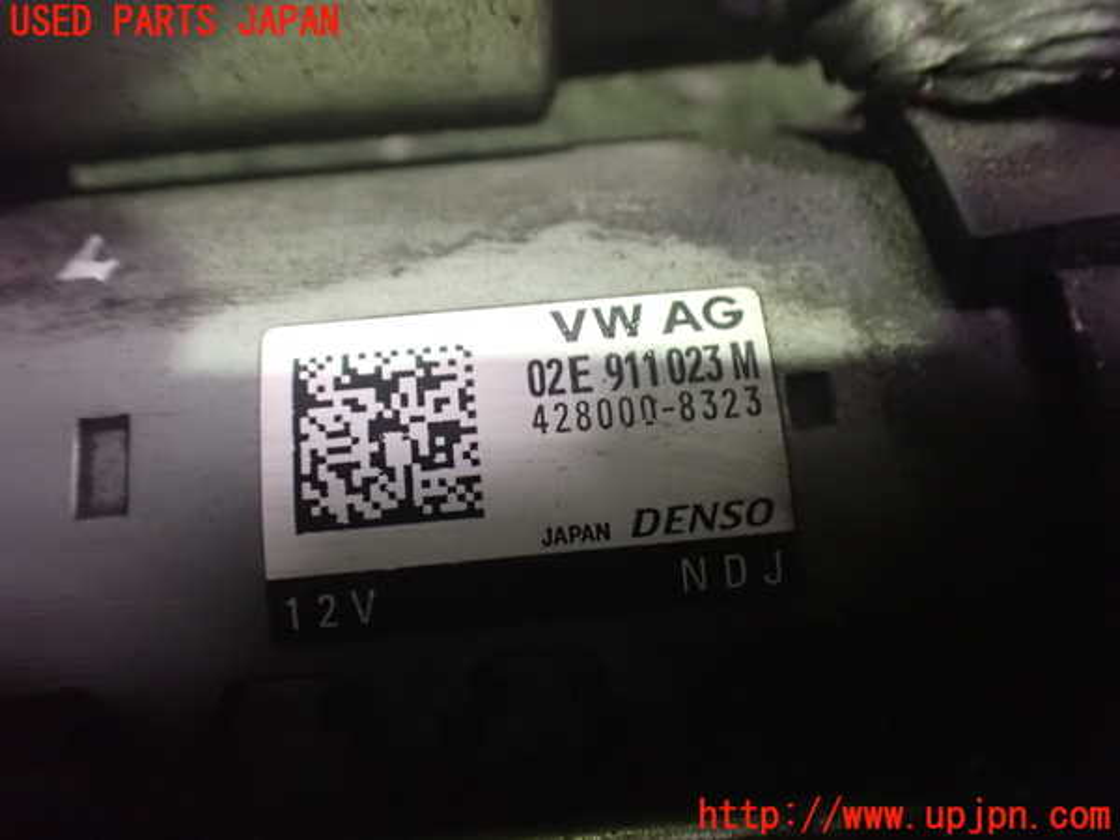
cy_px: 420
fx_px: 971
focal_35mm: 30
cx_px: 560
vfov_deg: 46.8
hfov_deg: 60.0
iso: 1600
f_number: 2.3
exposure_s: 1/30
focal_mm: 5.4
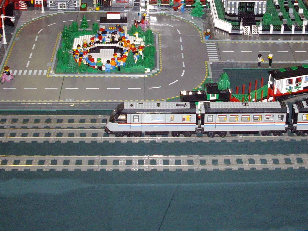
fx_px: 676
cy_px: 34
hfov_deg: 25.6
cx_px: 198
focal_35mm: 76
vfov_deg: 19.1
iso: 209
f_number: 2.8
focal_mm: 6.2
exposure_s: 1/50
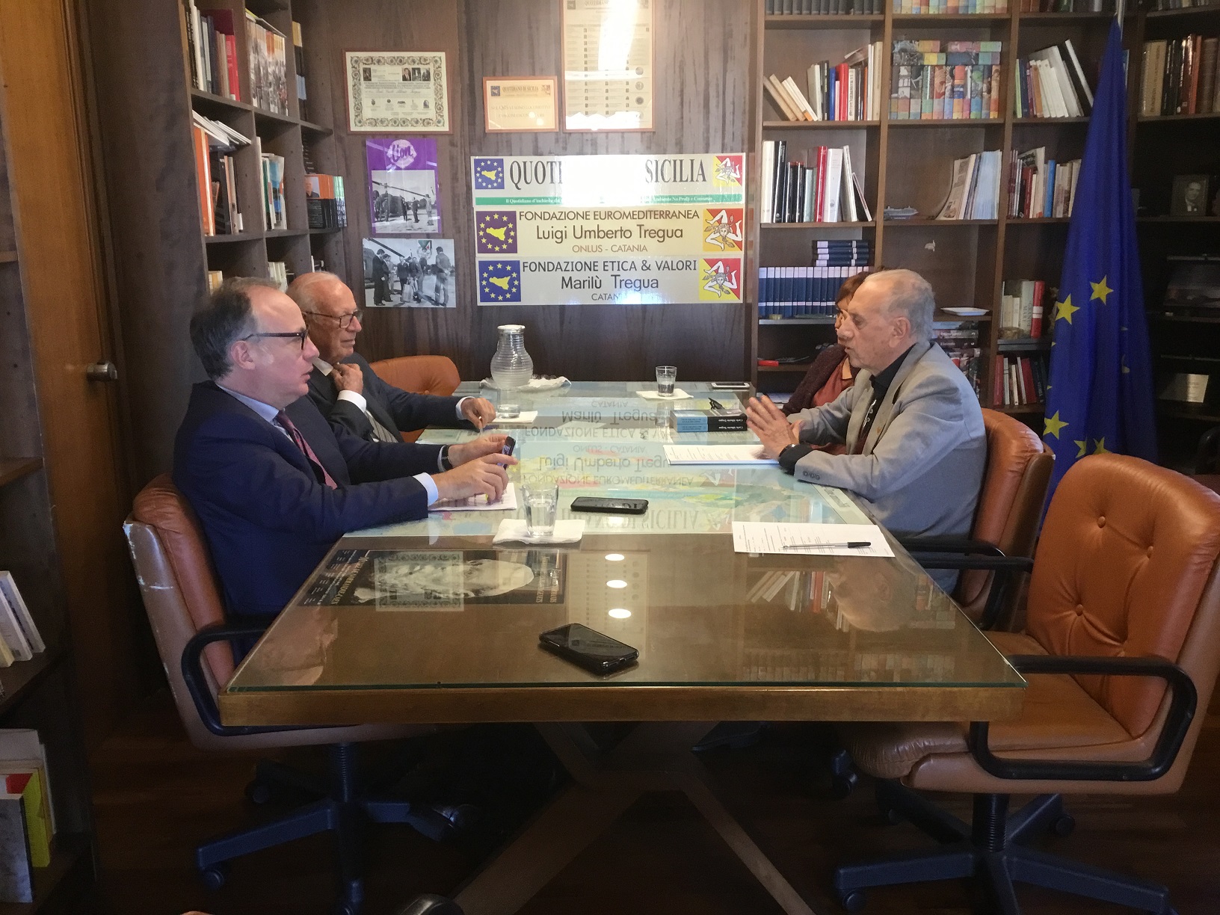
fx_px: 1093
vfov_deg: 45.4
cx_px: 610
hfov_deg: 58.4
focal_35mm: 31
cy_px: 458
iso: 125
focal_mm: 3.3
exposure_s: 1/33
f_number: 2.4
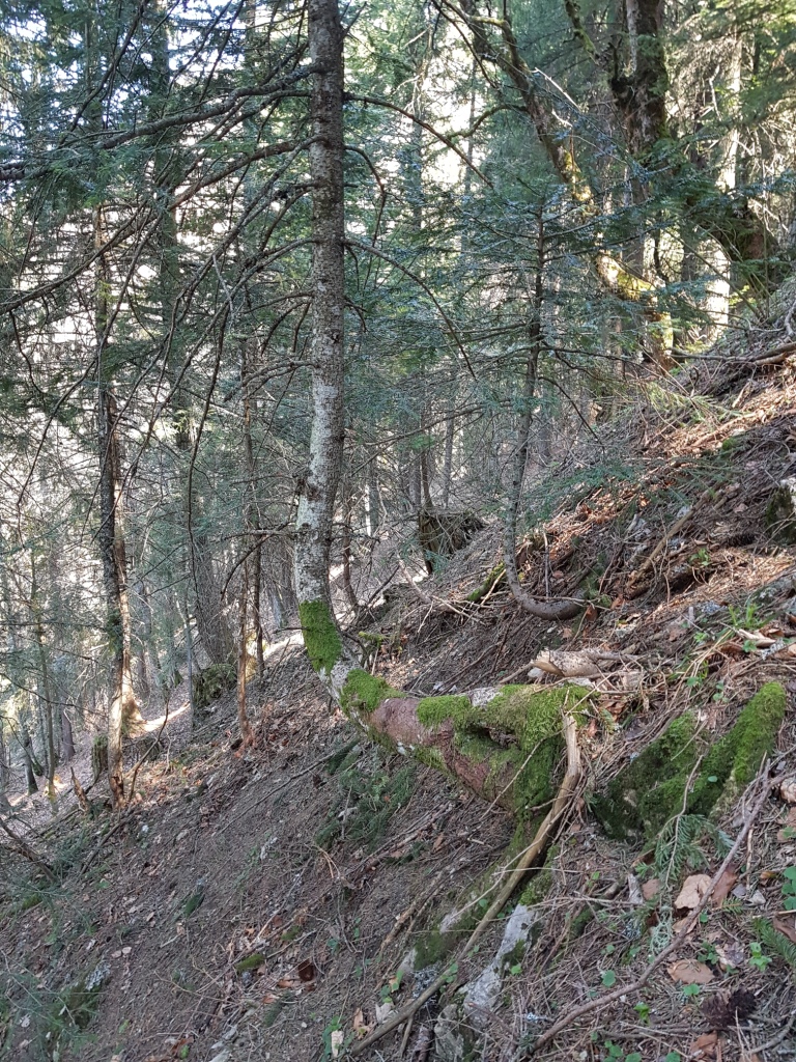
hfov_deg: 53.1
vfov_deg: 67.3
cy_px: 531
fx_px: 797
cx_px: 398
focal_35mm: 26
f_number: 1.7
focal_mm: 4.2
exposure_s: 1/50
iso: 100
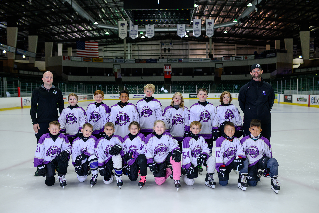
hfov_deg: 54.4
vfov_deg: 37.9
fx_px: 310
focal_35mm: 35
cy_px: 106
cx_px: 160
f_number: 2.5
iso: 400
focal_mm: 35
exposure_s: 1/200
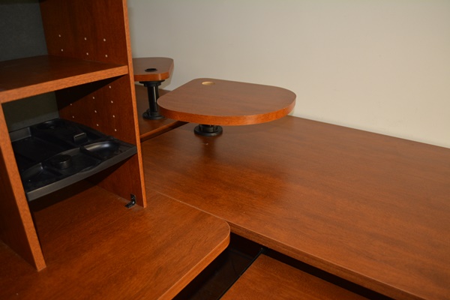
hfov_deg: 67.4
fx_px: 337
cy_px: 150
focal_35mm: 27
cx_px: 225
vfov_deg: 47.9
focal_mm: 18
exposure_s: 1/60
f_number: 3.5
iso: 640
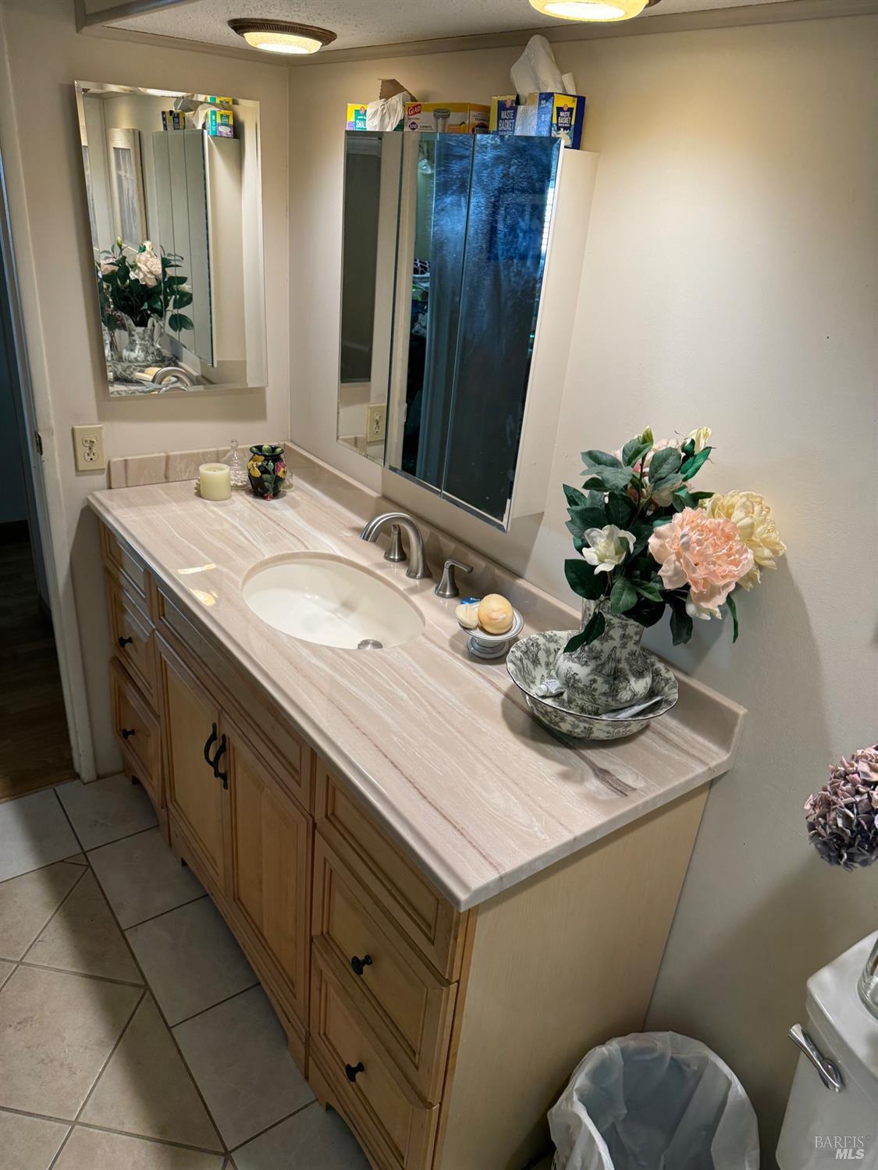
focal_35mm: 24
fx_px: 811
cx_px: 439
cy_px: 585
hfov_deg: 56.8
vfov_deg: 71.6
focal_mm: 6.76
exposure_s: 1/120
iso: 160
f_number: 1.78
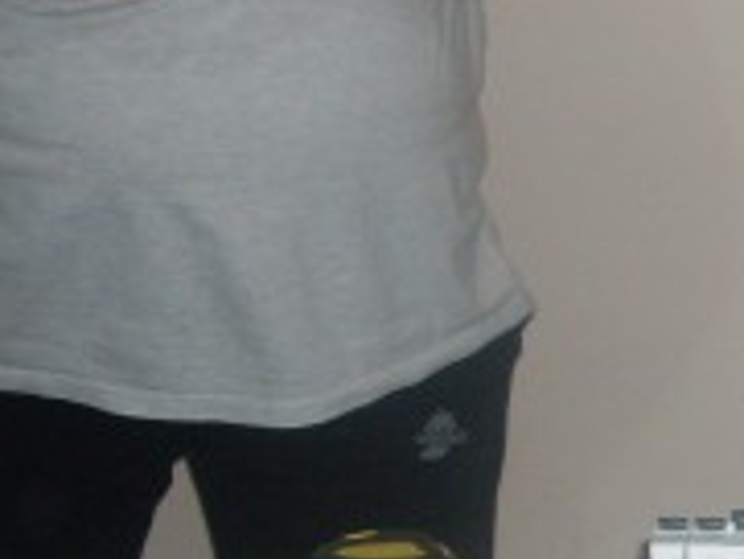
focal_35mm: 134
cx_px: 1167
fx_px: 2882
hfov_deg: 13.7
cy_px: 440
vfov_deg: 11.0
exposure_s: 1/45
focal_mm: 6.3
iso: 100
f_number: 2.8
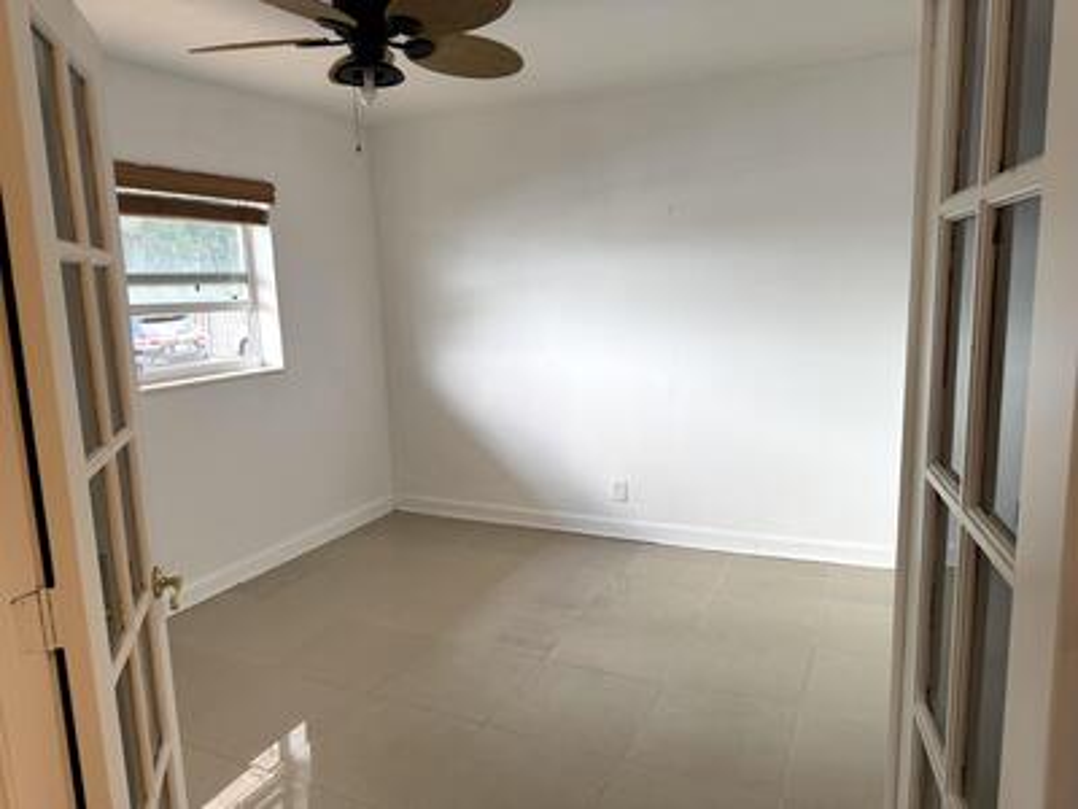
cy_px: 404
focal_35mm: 24
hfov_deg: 71.6
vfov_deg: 56.8
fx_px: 747
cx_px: 539
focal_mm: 6.76
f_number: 1.78
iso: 125
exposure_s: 1/120
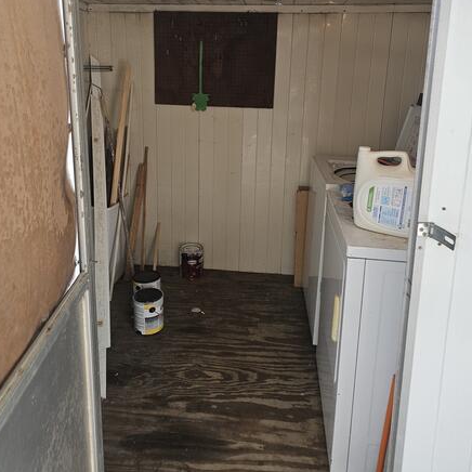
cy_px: 158
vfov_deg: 56.1
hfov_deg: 57.3
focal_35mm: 28
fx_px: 432
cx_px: 232
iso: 50
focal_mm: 6.3
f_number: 1.7
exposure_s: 1/120
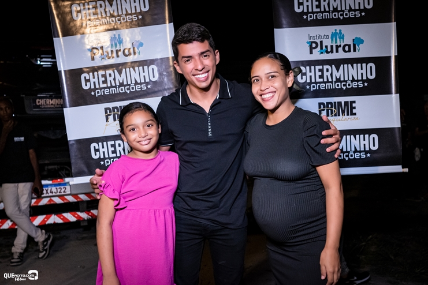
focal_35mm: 36
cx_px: 214
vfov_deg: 36.9
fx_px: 428
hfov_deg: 53.1
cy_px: 142
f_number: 2.8
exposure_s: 1/400
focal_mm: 24
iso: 2500
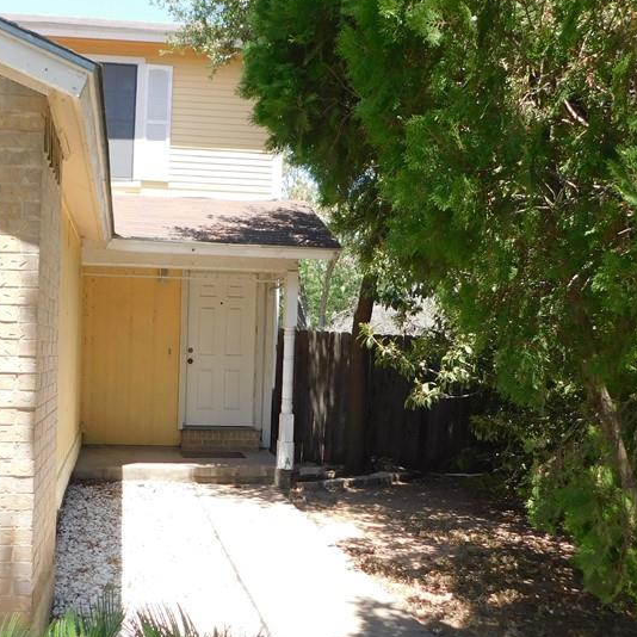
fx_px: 812
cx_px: 202
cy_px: 354
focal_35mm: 39
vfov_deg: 42.8
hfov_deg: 42.1
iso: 125
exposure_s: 1/400
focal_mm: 4
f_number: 3
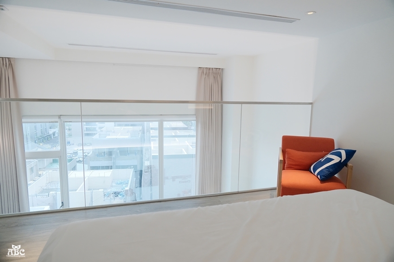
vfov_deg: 55.1
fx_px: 252
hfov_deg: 76.1
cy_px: 131
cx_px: 197
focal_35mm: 23
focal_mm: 15
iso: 1250
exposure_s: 1/100
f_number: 3.5
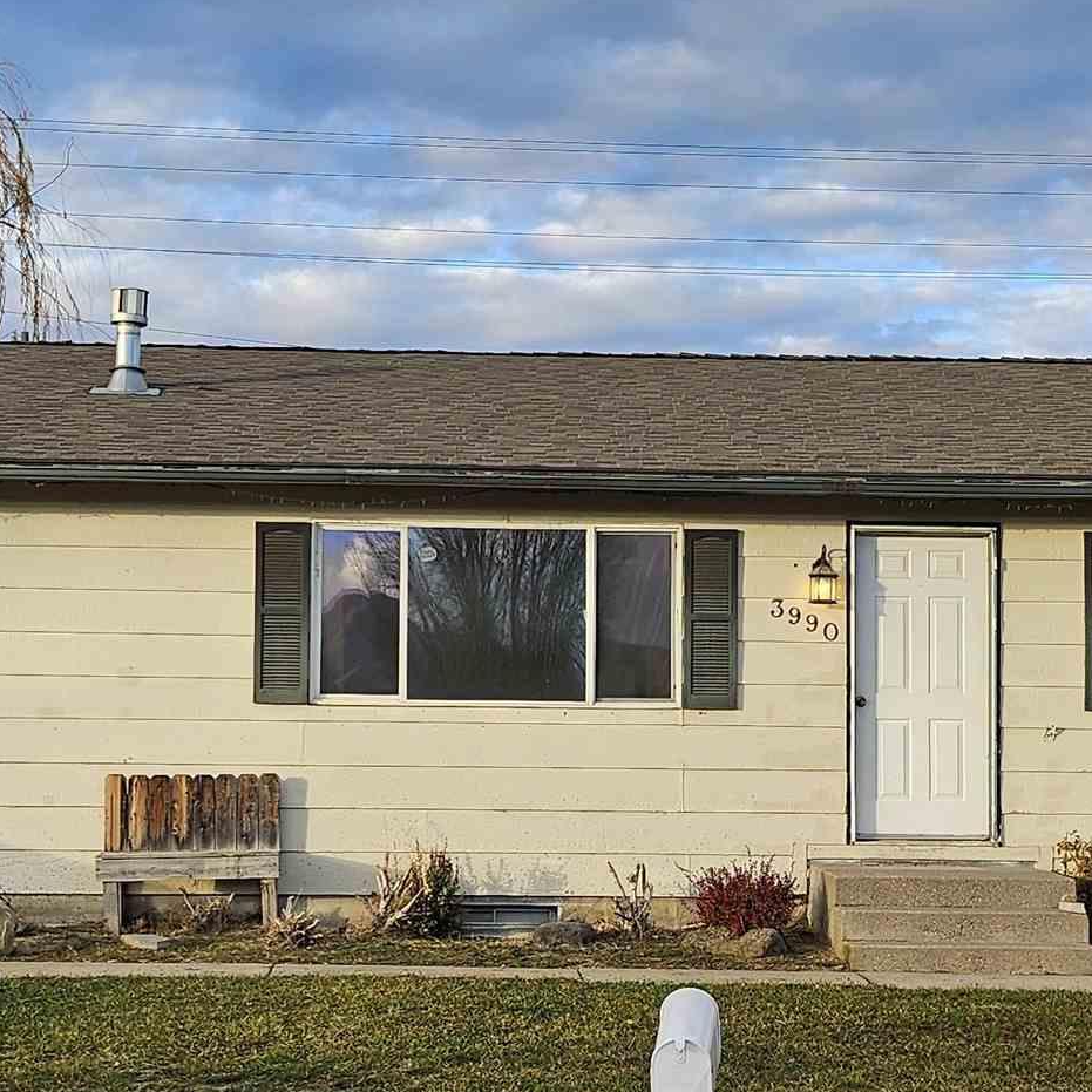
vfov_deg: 24.6
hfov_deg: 24.7
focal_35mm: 70
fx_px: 2498
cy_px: 689
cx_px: 522
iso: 50
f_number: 1.8
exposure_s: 1/568
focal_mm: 5
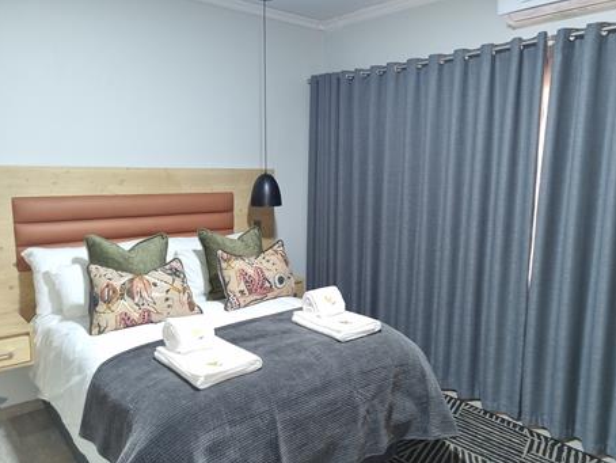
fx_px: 499
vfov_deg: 49.7
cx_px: 328
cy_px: 248
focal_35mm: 28
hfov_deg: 63.4
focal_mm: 5.4
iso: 107
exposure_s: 1/17
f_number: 1.8
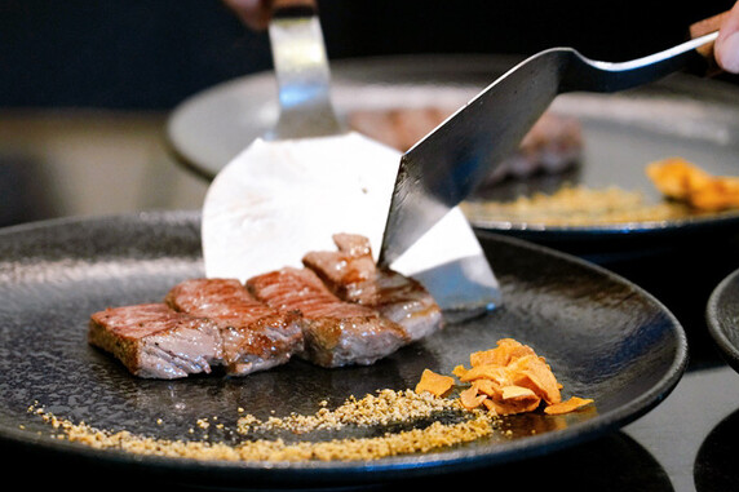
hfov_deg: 13.1
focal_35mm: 156
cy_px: 209
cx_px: 198
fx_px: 3201
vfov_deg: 8.8
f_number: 4
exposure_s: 1/125
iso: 3200
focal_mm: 105
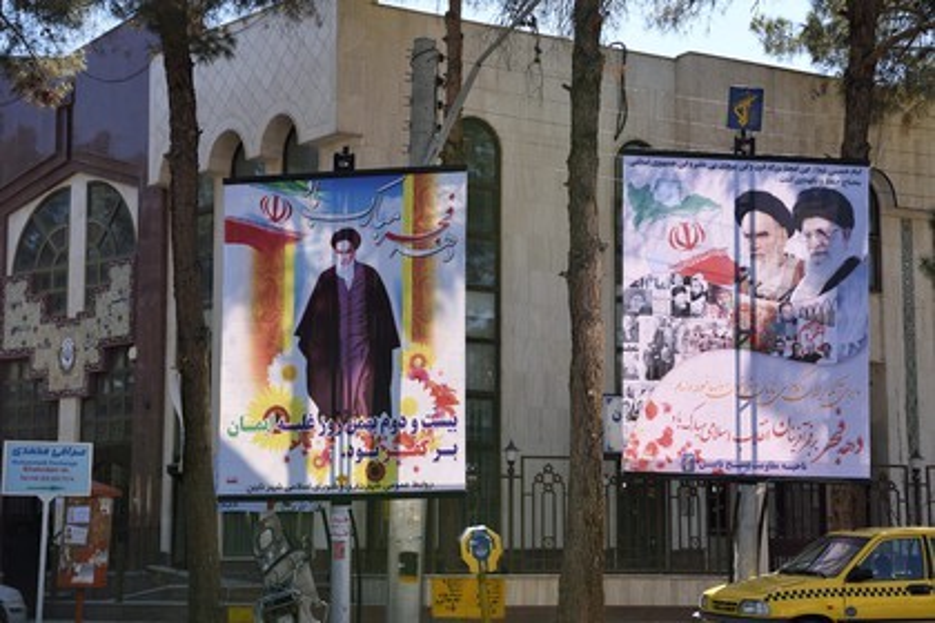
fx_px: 1818
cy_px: 312
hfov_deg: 28.8
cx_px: 468
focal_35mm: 70
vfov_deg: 19.5
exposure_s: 1/320
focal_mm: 70
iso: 200
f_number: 8
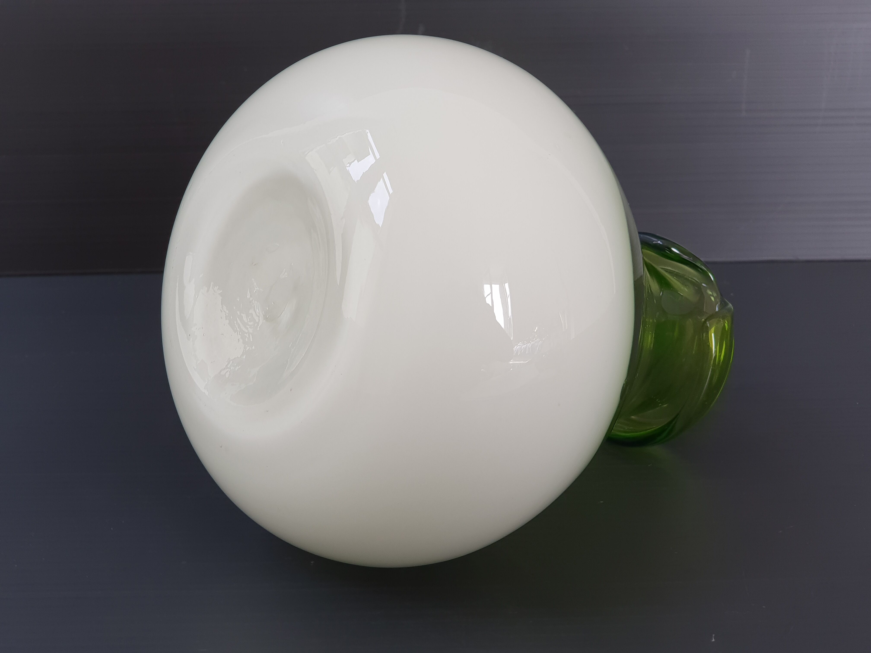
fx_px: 1308
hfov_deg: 36.8
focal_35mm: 52
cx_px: 436
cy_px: 326
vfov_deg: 28.0
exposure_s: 1/50
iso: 40
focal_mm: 6
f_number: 2.4
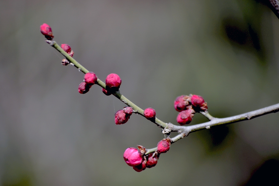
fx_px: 1569
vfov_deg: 6.8
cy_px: 93
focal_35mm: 202
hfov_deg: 10.2
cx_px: 140
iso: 100
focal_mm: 135
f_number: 5
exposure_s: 1/320
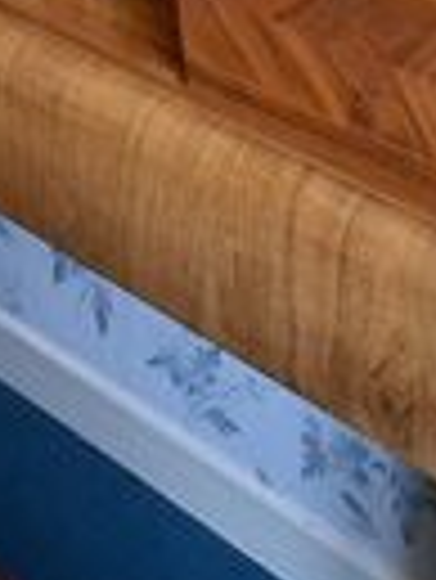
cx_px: 117
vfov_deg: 21.1
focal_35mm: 89
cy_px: -18
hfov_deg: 16.6
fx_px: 1492
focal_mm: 5.23
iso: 500
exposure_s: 1/50
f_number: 1.8
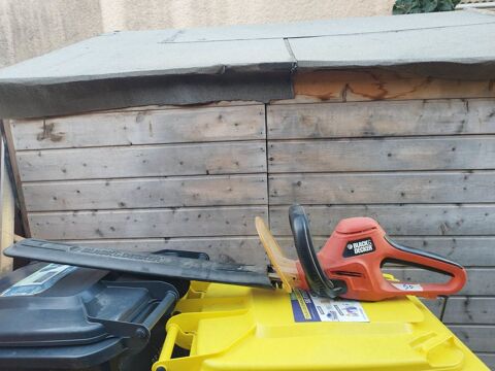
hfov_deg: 71.6
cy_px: 186
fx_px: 343
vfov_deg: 56.8
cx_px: 248
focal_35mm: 24
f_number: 1.89
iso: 110
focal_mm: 5.89
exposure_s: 1/50
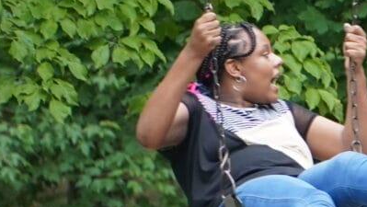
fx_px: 9854
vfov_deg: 1.2
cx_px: 775
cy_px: 293
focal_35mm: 1012
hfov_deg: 2.1
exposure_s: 1/250
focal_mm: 134
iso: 1000
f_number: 5.6
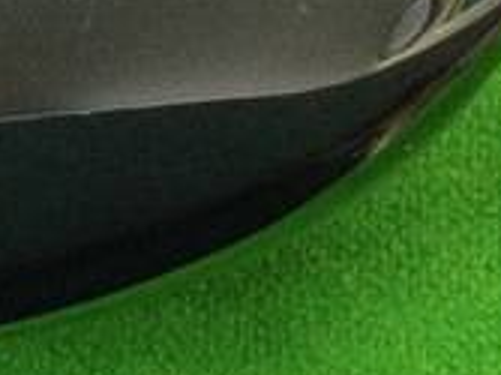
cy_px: -111
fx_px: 1721
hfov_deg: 15.6
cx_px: -174
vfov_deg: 12.1
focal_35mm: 119
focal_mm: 3.3
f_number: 2.4
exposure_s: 1/17
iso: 200
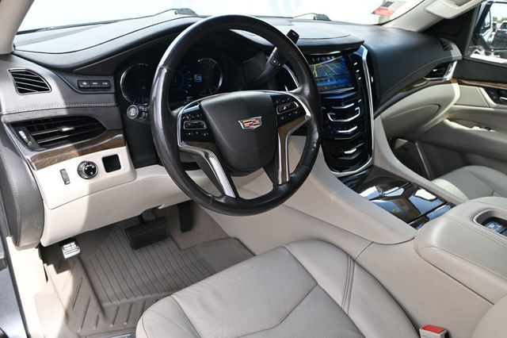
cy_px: 169
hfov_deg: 63.2
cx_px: 254
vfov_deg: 44.6
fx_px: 412
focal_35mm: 29
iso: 360
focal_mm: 19.5
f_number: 4
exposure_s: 1/250
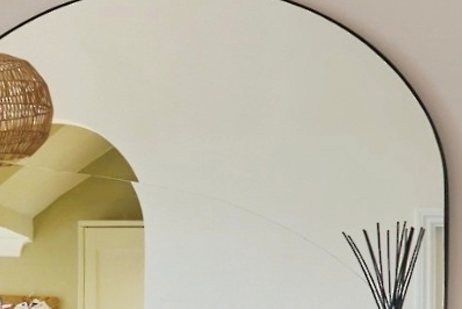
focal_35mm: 131
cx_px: -609
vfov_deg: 10.3
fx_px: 1682
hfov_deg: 12.6
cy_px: 378
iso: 160
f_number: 8
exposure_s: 1/1.25
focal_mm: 17
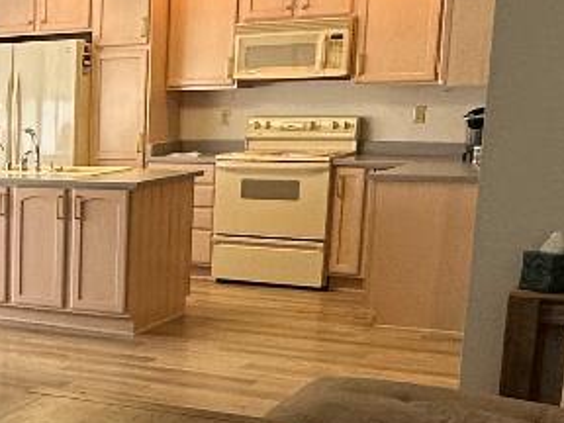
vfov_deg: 20.0
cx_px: -245
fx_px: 1189
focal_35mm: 73
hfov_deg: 22.6
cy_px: 328
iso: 80
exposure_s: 1/120
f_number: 2.2
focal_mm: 2.22
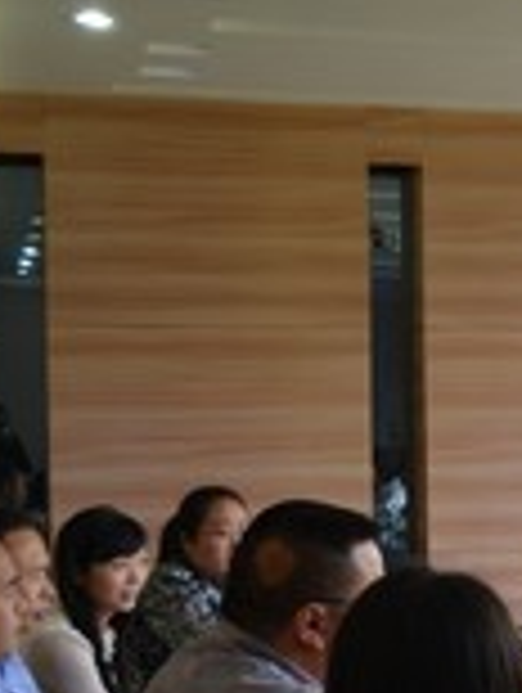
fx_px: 2246
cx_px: 986
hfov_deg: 12.0
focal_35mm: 112
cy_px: 488
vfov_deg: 17.5
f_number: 5
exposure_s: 1/100
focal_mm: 24
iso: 400
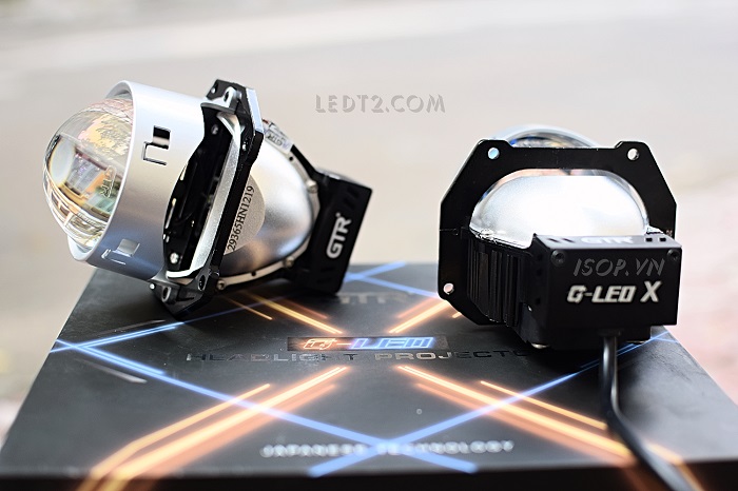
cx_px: 369
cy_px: 246
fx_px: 1076
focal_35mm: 52
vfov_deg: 25.7
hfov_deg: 37.9
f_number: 2.2
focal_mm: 35
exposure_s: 1/200
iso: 200
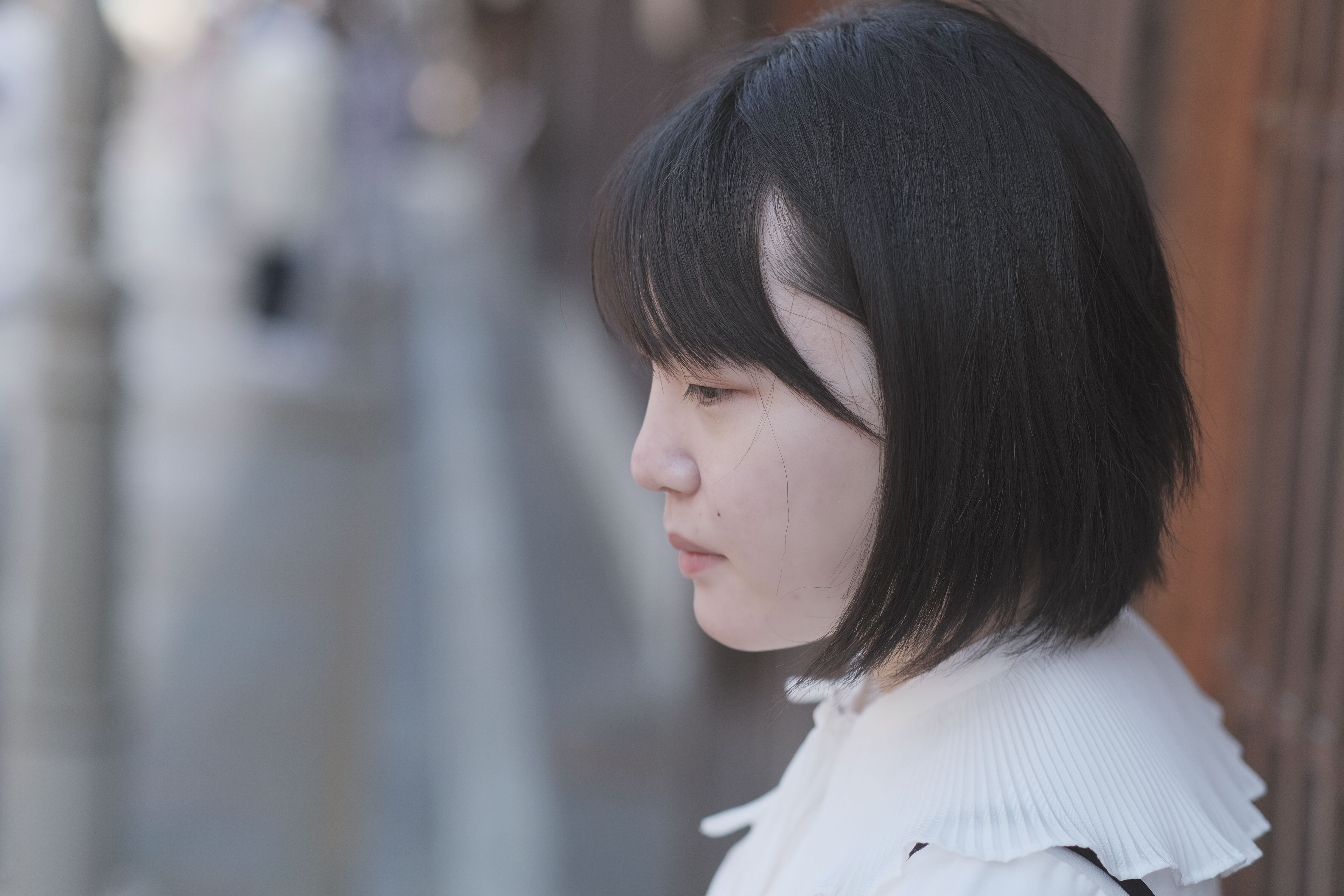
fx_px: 3136
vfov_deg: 16.3
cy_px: 448
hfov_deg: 24.2
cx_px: 672
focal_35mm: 84
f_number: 1.4
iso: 400
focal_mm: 56
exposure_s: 1/1900
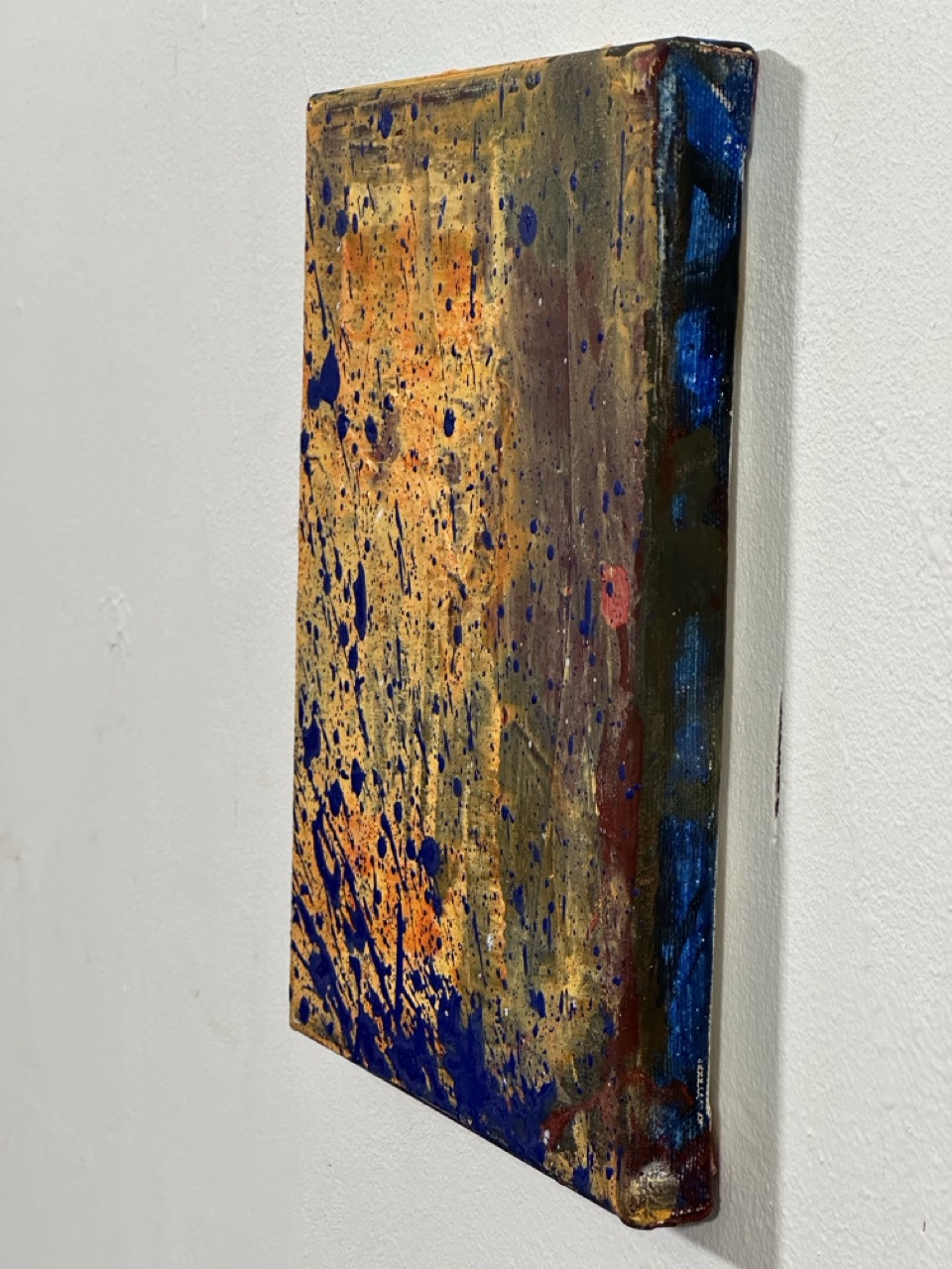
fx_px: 2824
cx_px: 476
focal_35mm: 77
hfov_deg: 19.1
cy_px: 634
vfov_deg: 25.3
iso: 160
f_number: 2.8
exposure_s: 1/100
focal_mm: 9
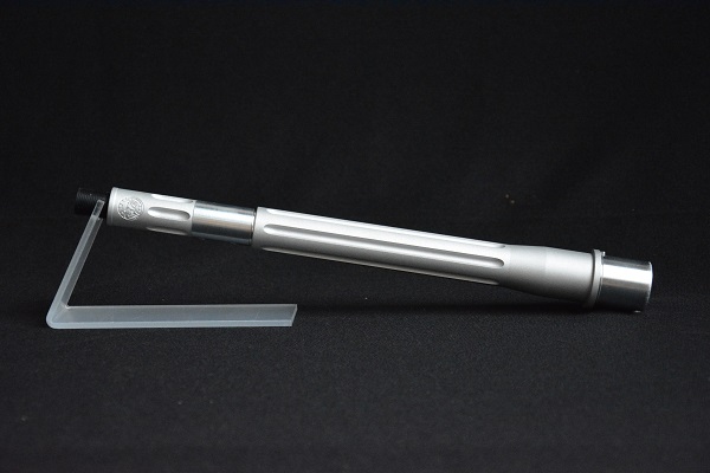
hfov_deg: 23.4
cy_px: 236
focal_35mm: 87
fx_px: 1716
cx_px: 355
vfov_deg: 15.7
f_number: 5
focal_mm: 58
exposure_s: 1/1250
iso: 6400
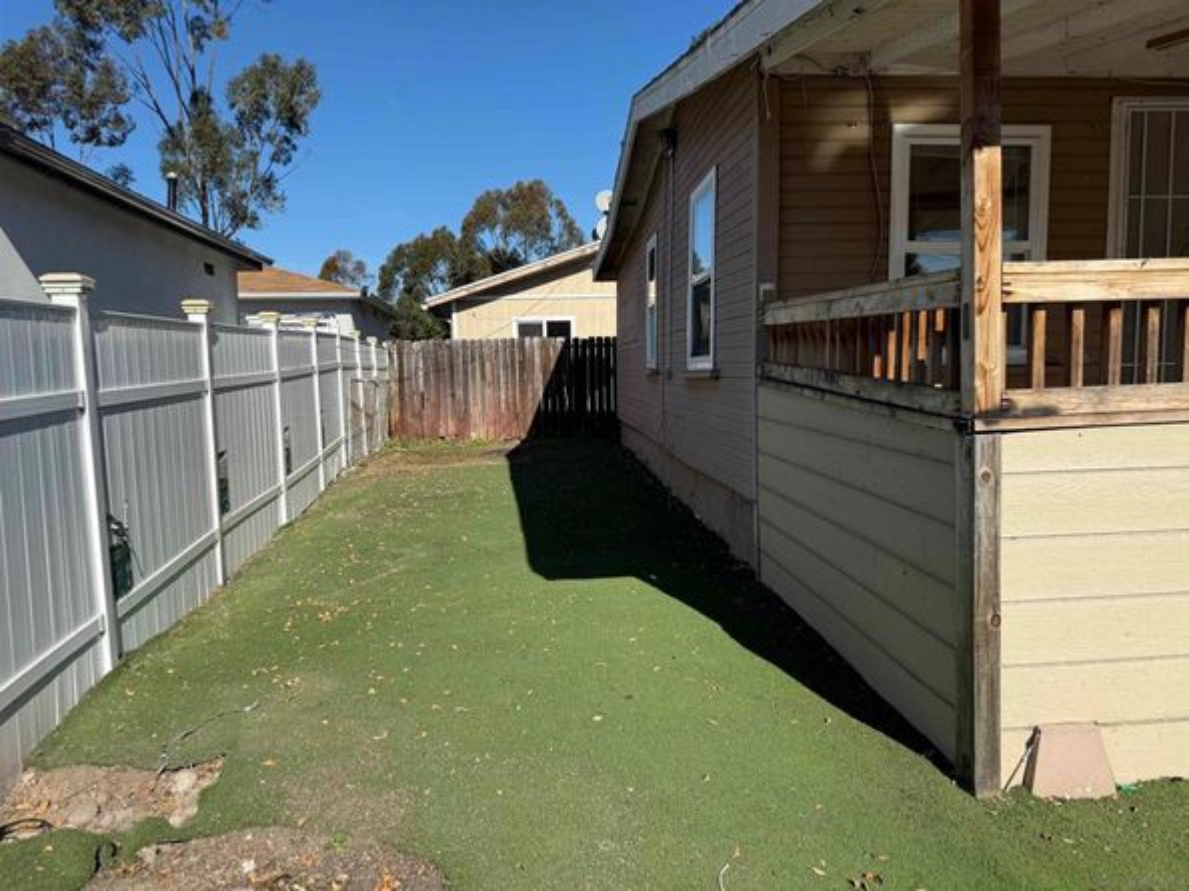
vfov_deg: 56.8
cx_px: 594
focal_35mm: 24
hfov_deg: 71.6
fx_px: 824
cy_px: 446
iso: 80
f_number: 1.78
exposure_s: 1/4975
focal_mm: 6.76
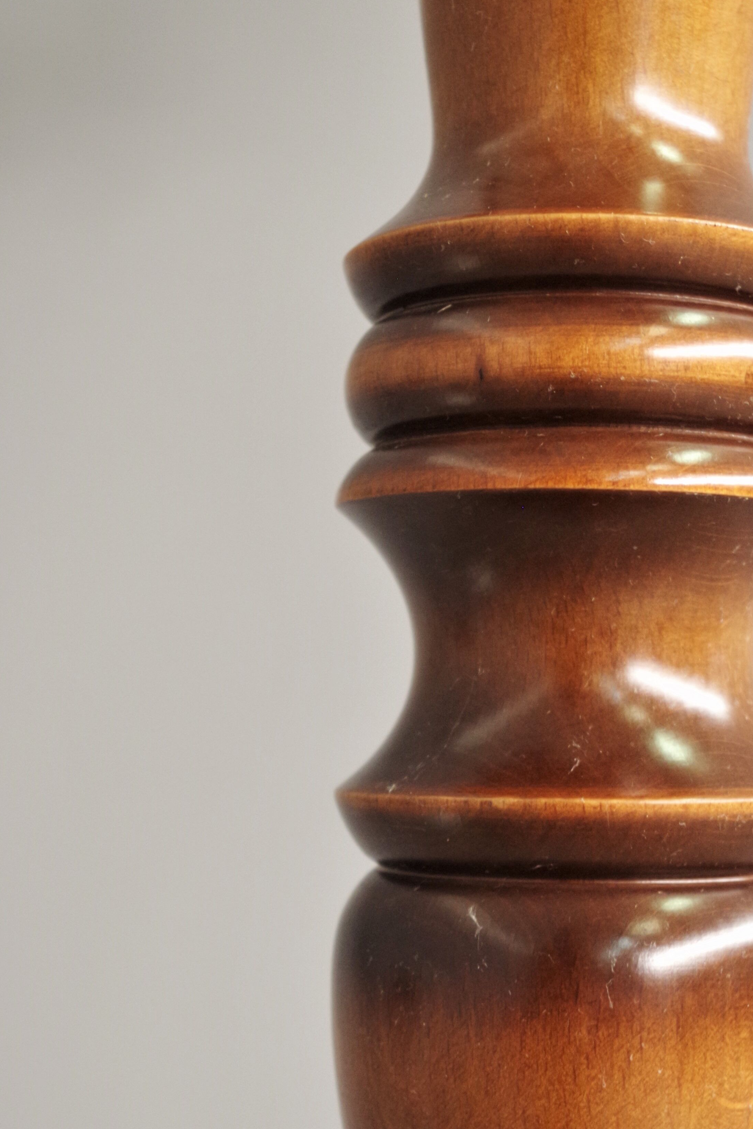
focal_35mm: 62
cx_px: 580
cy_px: 794
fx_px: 1945
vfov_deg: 32.0
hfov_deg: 21.7
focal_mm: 24.38
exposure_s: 1/30
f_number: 4
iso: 800
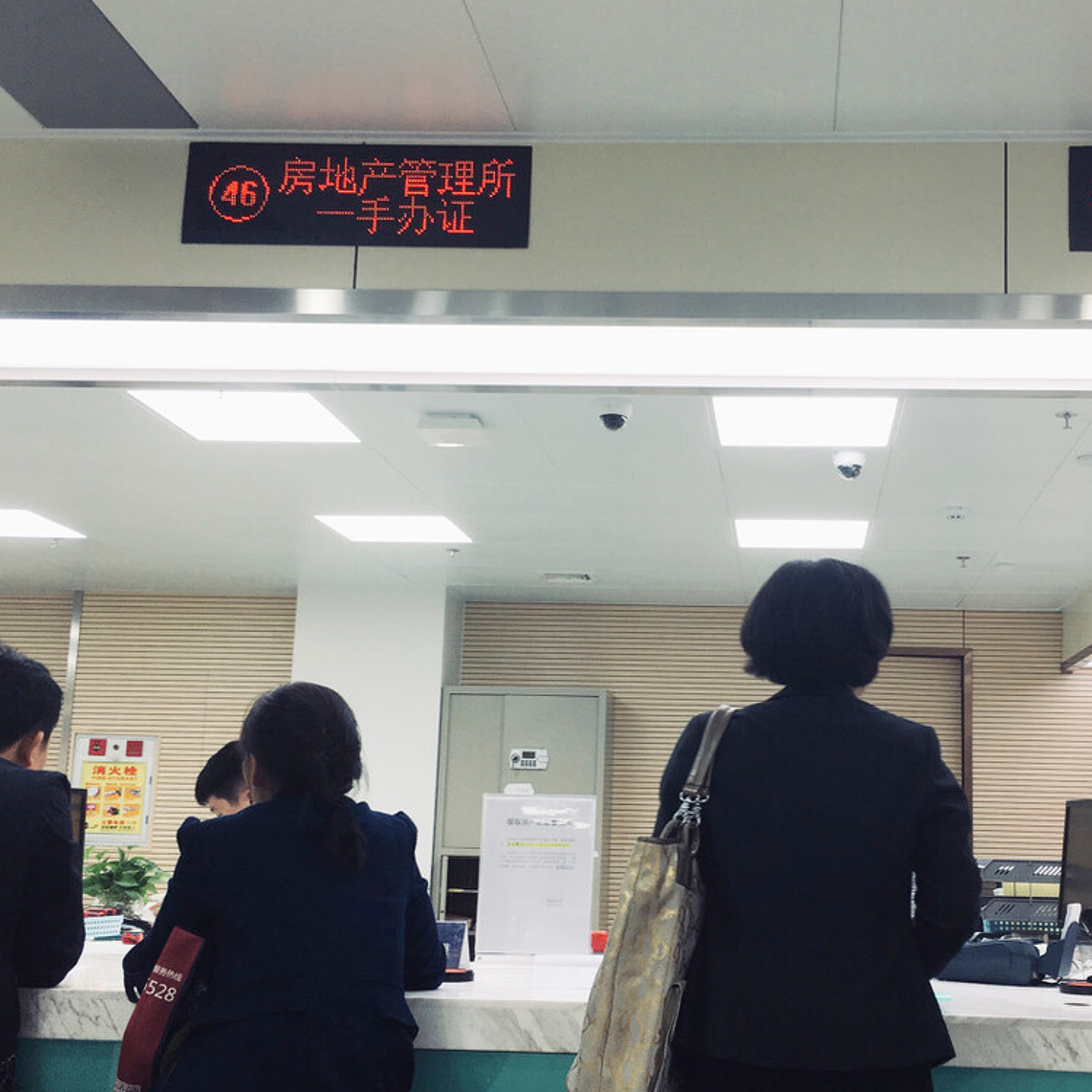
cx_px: 735
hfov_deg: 40.4
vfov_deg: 40.9
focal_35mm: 41
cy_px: 610
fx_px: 1463
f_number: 2.2
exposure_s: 1/50
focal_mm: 4.15
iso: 32
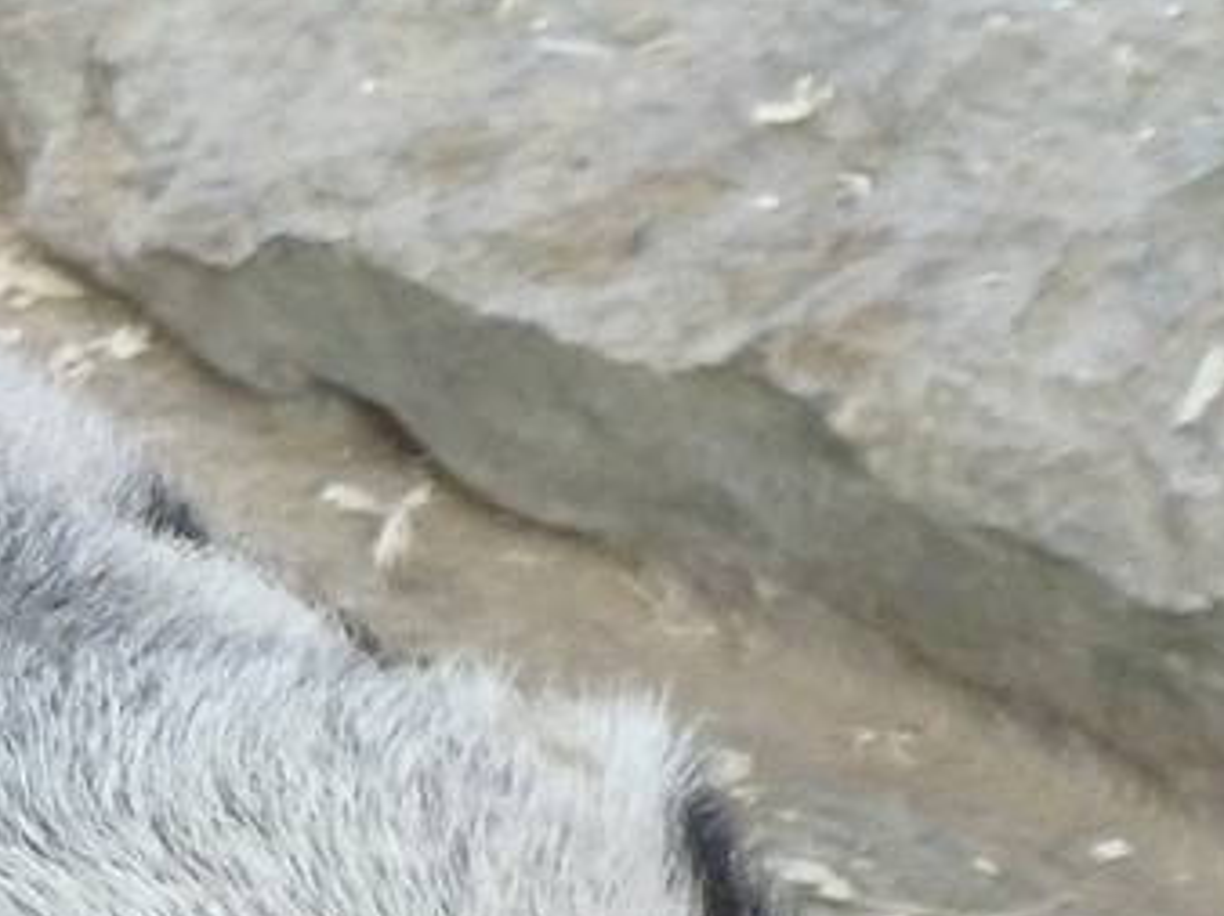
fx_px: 22932
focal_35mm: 649
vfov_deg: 2.3
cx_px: -1162
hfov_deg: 3.0
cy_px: 1633
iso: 400
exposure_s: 1/40
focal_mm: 22.5
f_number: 4.5
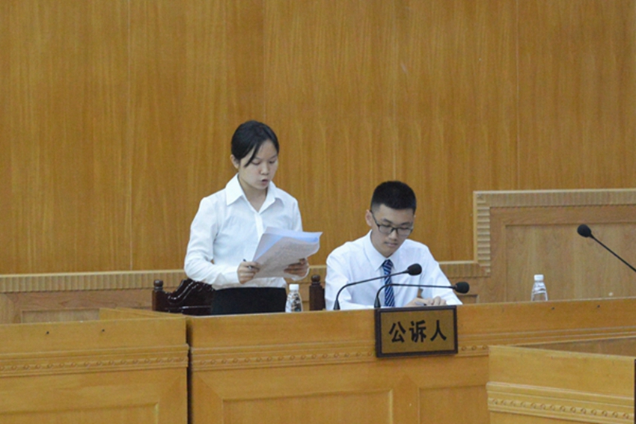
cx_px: 318
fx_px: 1325
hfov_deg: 27.0
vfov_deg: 18.2
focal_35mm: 75
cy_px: 212
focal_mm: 50
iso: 4000
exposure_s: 1/60
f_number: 5.6
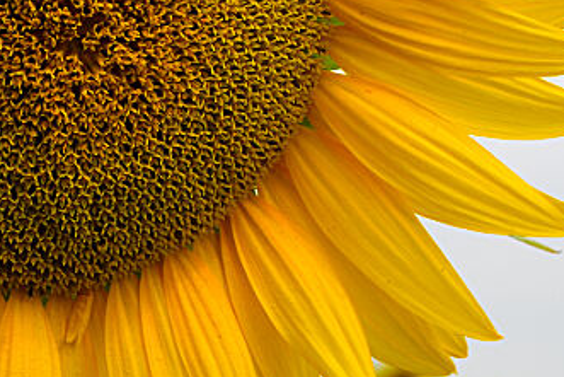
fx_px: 3837
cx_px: 85
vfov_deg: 5.6
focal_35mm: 245
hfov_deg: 8.4
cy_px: -26
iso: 100
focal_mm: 45
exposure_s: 1/320
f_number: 8
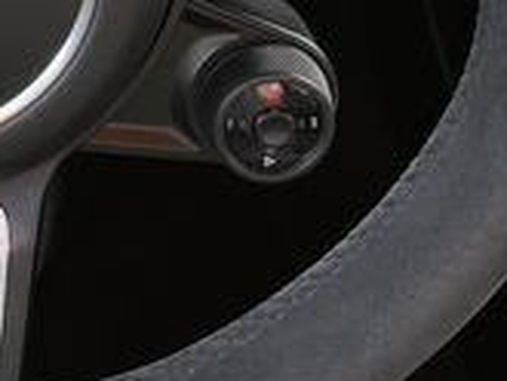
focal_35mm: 121
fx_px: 1774
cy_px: -270
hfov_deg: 15.9
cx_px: -3
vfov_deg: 11.5
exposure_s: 1/62
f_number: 1.6
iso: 64
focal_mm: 5.1
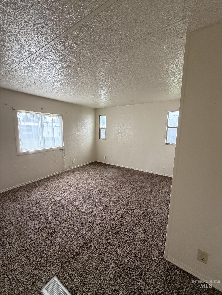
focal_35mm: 14
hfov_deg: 85.7
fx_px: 120
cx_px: 111
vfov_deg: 102.1
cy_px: 148
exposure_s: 1/121
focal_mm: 2.22
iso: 320
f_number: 2.2
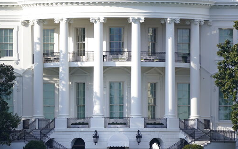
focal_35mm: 929
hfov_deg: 2.3
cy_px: 79
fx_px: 6028
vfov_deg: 1.4
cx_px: 118
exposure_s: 1/200
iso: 100
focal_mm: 600
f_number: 6.3
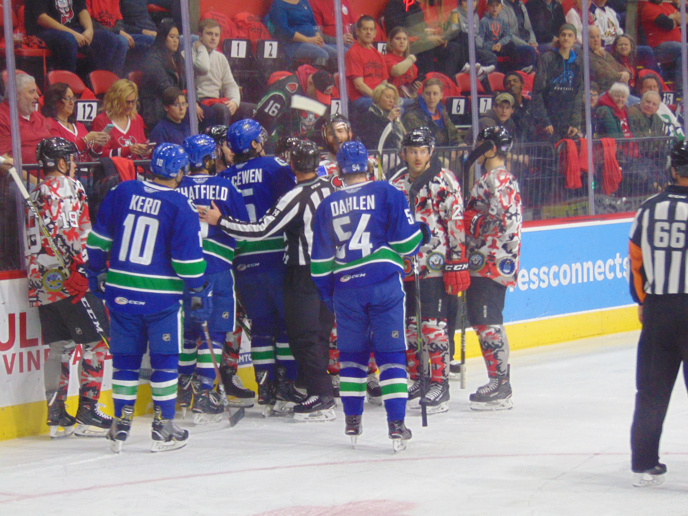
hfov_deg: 14.8
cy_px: 258
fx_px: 2643
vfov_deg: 11.1
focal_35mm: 133
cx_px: 344
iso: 250
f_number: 4
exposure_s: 1/60
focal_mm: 23.9
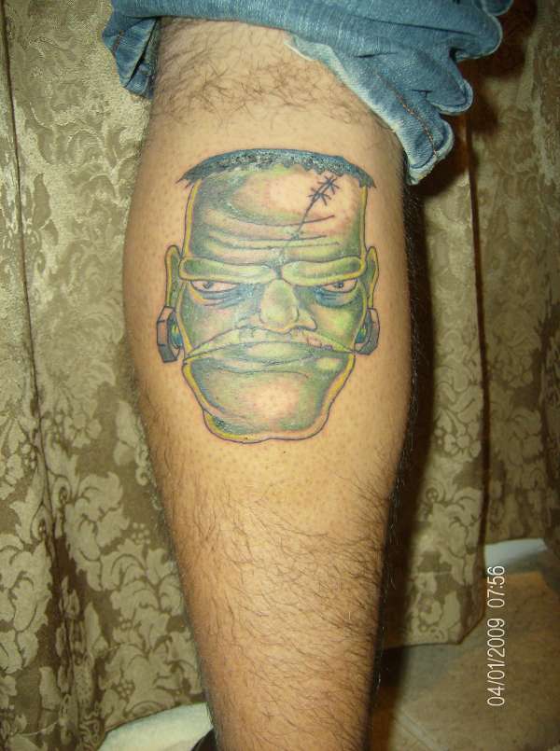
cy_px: 376
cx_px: 280
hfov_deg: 39.5
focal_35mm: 36
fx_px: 780
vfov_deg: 51.5
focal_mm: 6
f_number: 2.8
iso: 200
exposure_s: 1/60
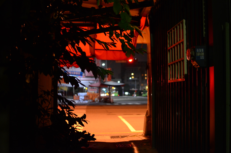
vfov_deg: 25.6
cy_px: 76
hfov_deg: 37.9
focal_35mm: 52
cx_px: 116
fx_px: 336
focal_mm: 35
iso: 1800
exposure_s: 1/30
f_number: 1.8
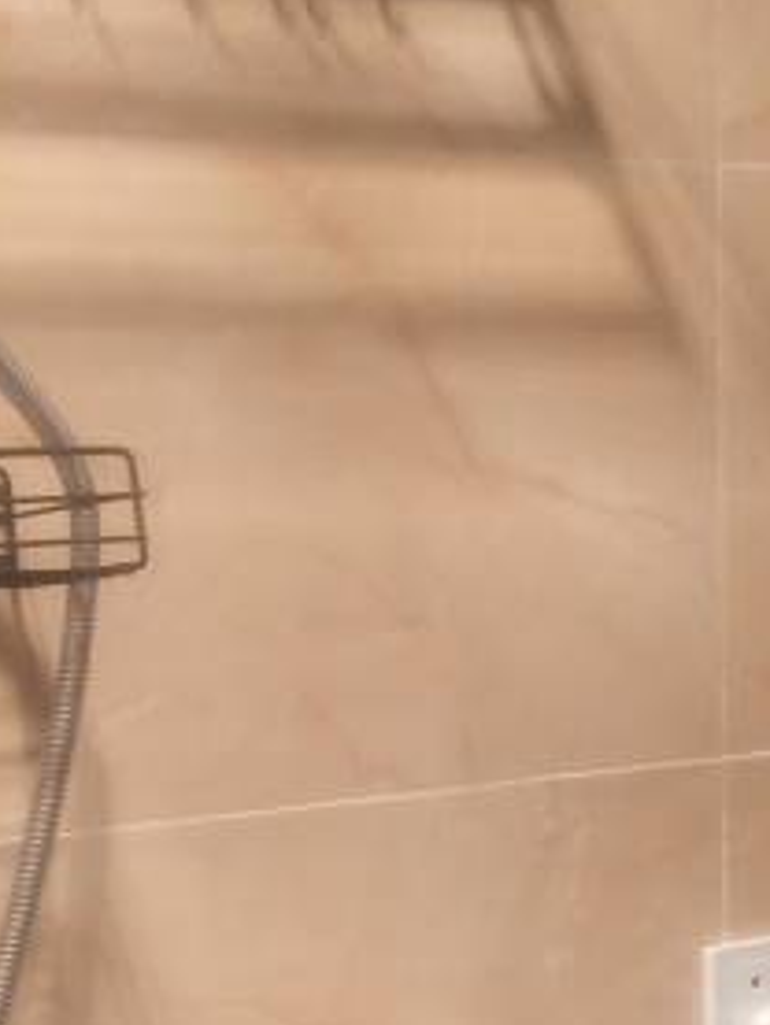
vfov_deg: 17.8
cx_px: 396
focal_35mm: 100
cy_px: 1482
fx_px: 2964
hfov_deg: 14.8
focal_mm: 3.88
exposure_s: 1/50
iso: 100
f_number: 2
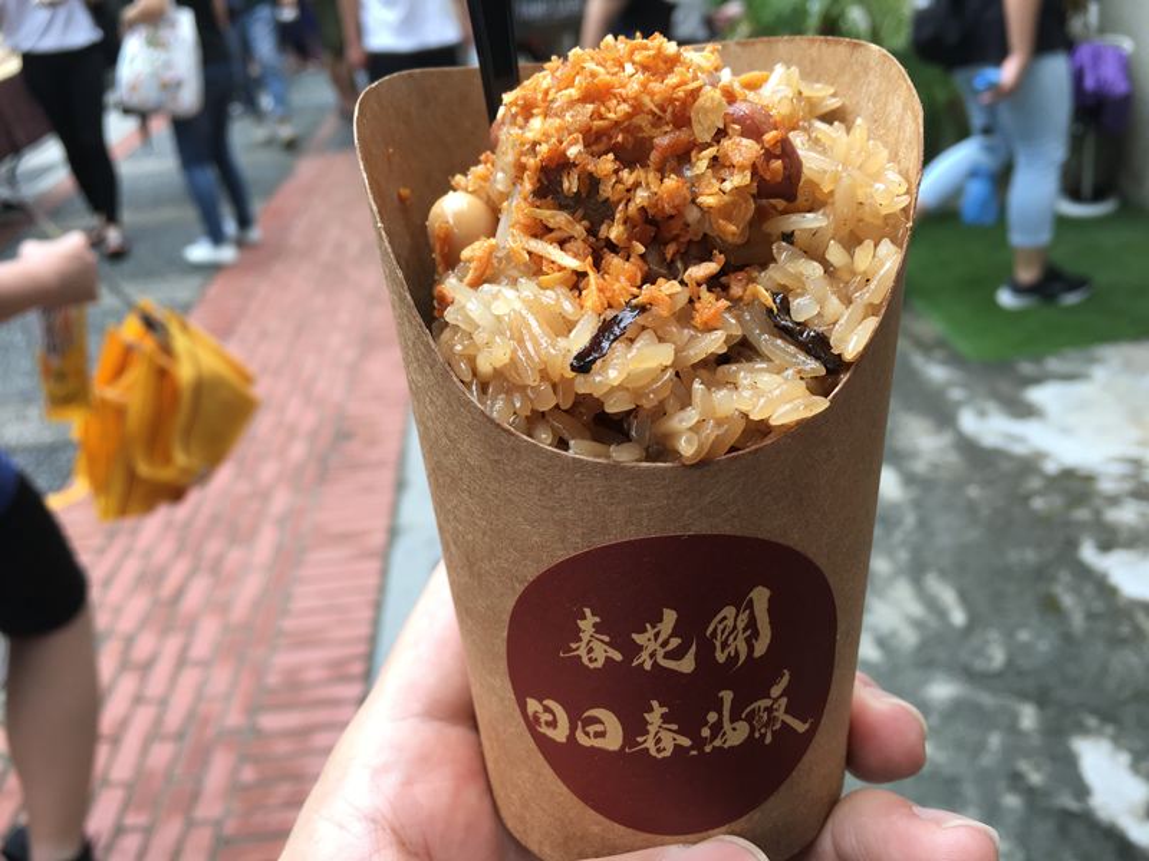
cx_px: 574
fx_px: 963
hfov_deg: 61.7
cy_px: 430
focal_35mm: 29
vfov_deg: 48.2
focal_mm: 4.15
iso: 32
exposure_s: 1/120
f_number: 2.2
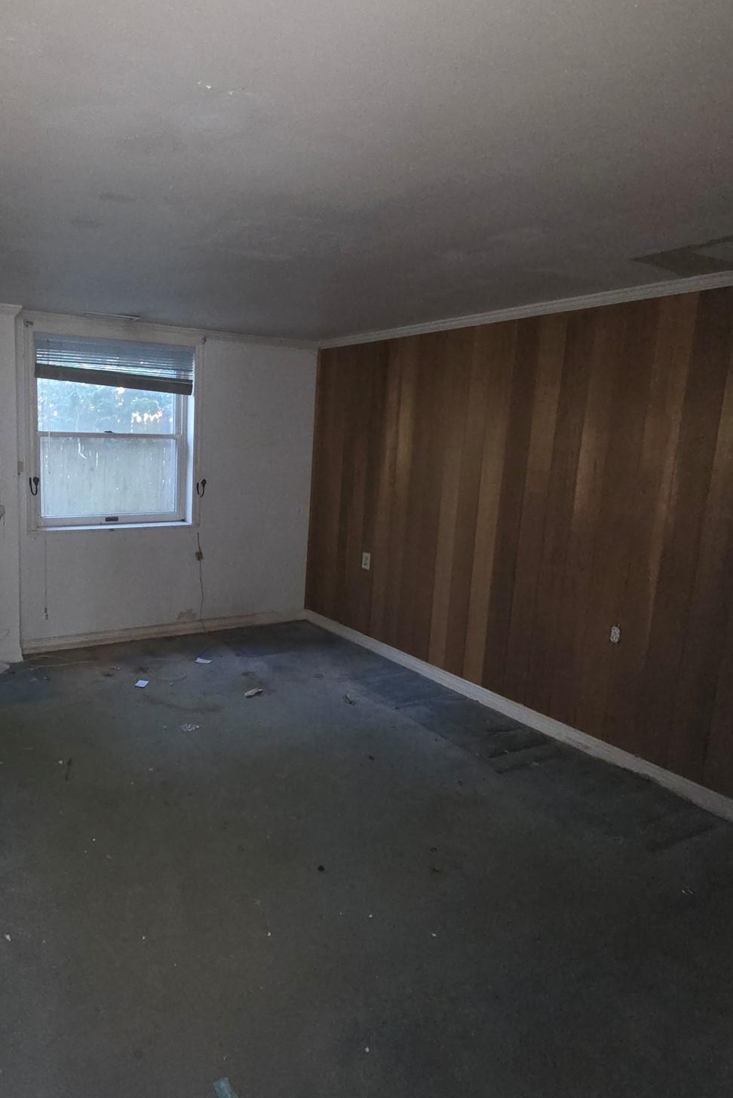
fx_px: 580
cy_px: 538
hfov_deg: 61.4
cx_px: 193
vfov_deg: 86.9
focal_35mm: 19
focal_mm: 2.2
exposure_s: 1/30
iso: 400
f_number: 2.2
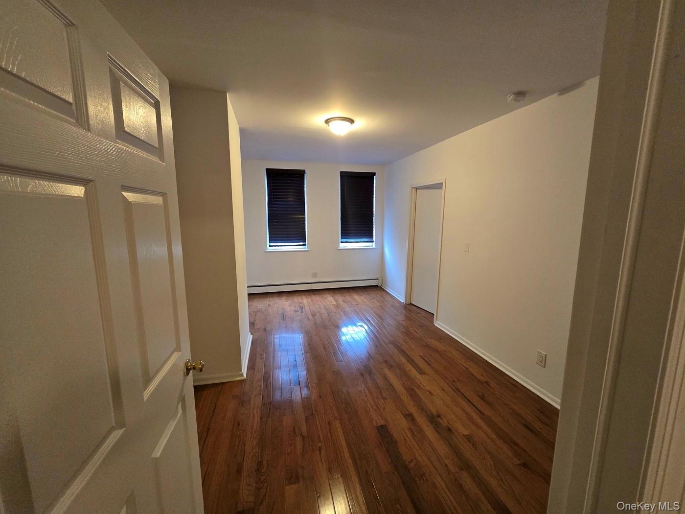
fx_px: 257
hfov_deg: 106.2
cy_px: 257
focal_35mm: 13
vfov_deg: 89.9
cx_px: 342
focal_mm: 2.2
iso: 320
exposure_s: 1/60
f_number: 2.2
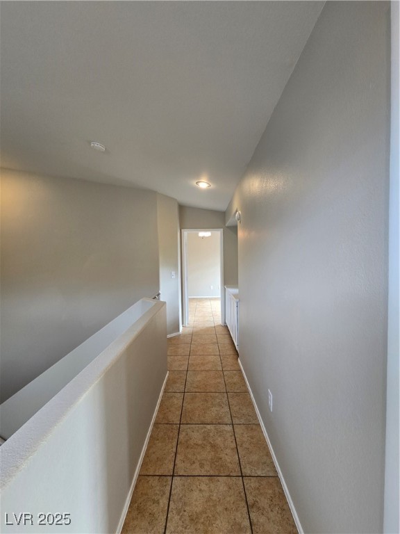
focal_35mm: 13
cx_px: 200
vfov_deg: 106.2
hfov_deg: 89.9
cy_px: 267
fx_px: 200
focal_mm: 2.2
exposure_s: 1/60
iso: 160
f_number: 2.2
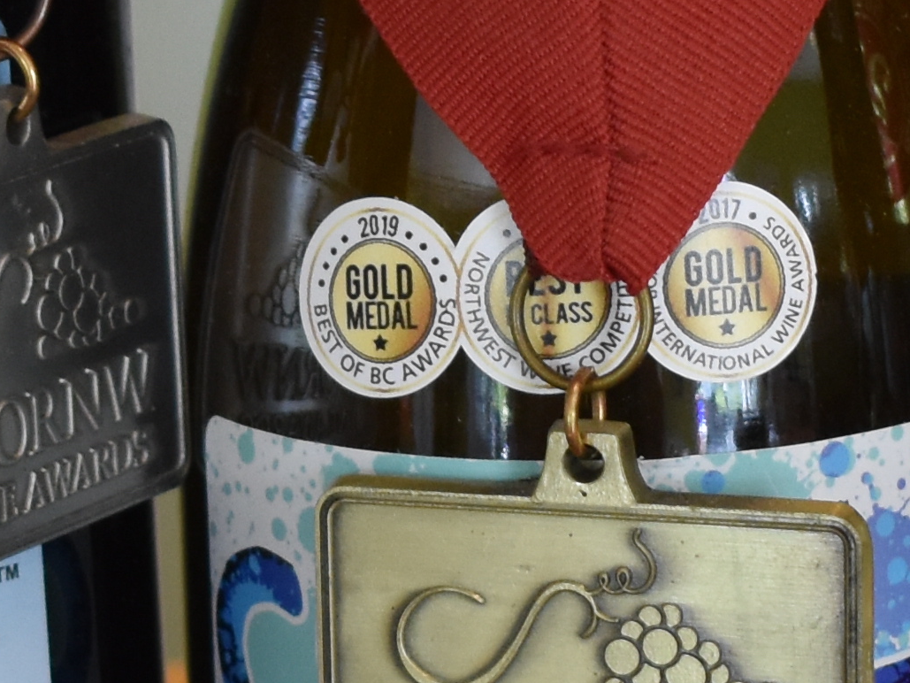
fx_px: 6410
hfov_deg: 8.1
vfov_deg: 6.1
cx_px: 556
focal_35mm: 244
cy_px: 247
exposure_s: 1/160
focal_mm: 29
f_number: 4.2
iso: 800
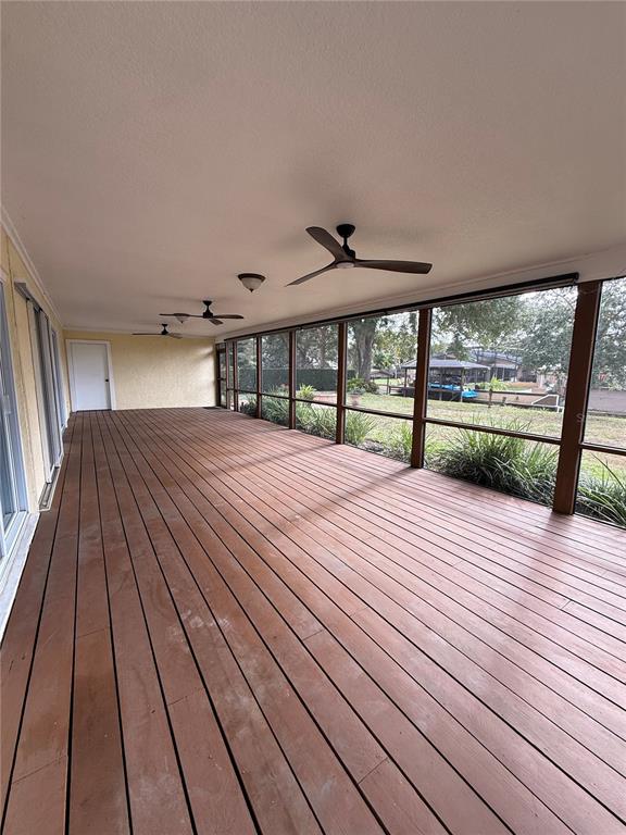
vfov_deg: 102.1
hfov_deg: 85.7
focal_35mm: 14
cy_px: 418
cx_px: 313
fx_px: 338
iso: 64
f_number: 2.2
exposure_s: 1/121
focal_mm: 2.22
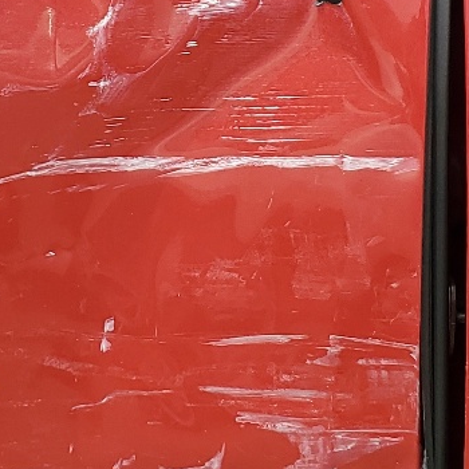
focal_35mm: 105
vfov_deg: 16.3
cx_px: 264
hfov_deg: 16.6
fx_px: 1609
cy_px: 12
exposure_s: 1/2000
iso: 50
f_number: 1.5
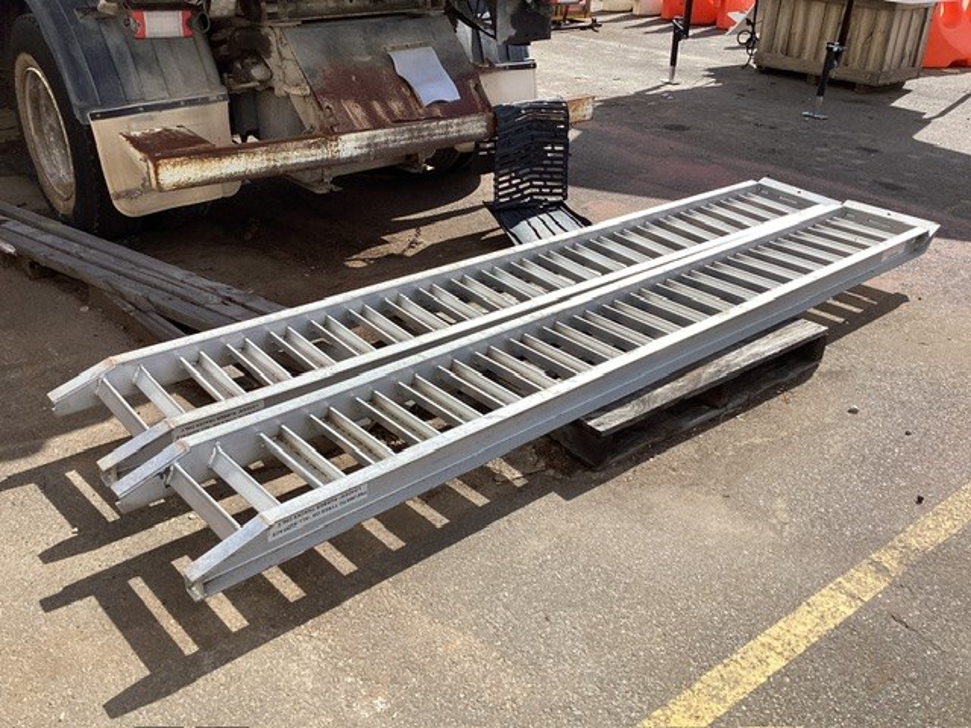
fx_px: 870
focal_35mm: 31
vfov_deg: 45.4
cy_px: 364
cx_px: 486
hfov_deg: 58.4
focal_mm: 3.3
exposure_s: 1/1481
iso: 25
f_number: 2.4
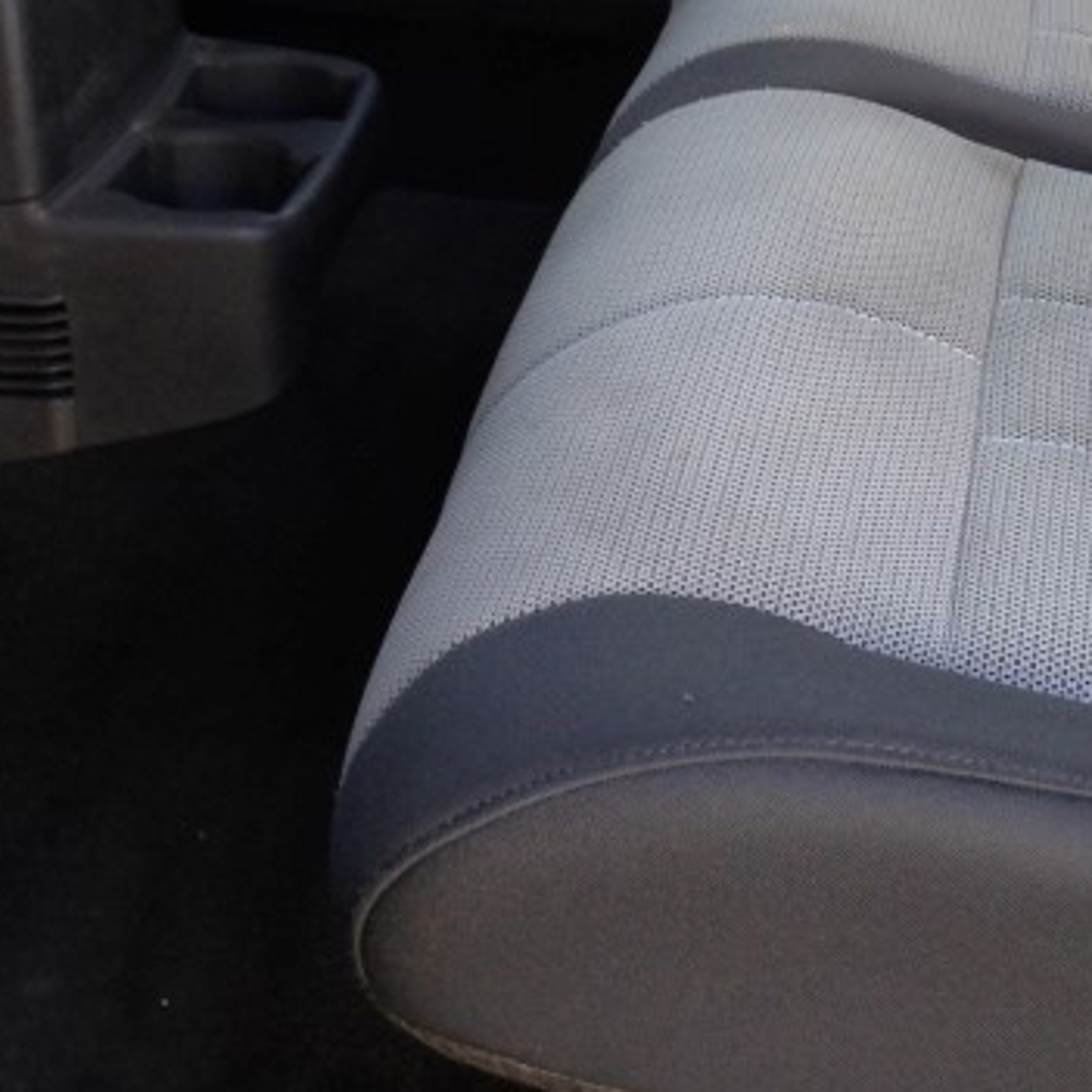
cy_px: 22
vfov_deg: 19.8
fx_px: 3034
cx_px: 1173
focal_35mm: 85
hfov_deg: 19.6
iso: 64
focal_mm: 4.12
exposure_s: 1/40
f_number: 2.4
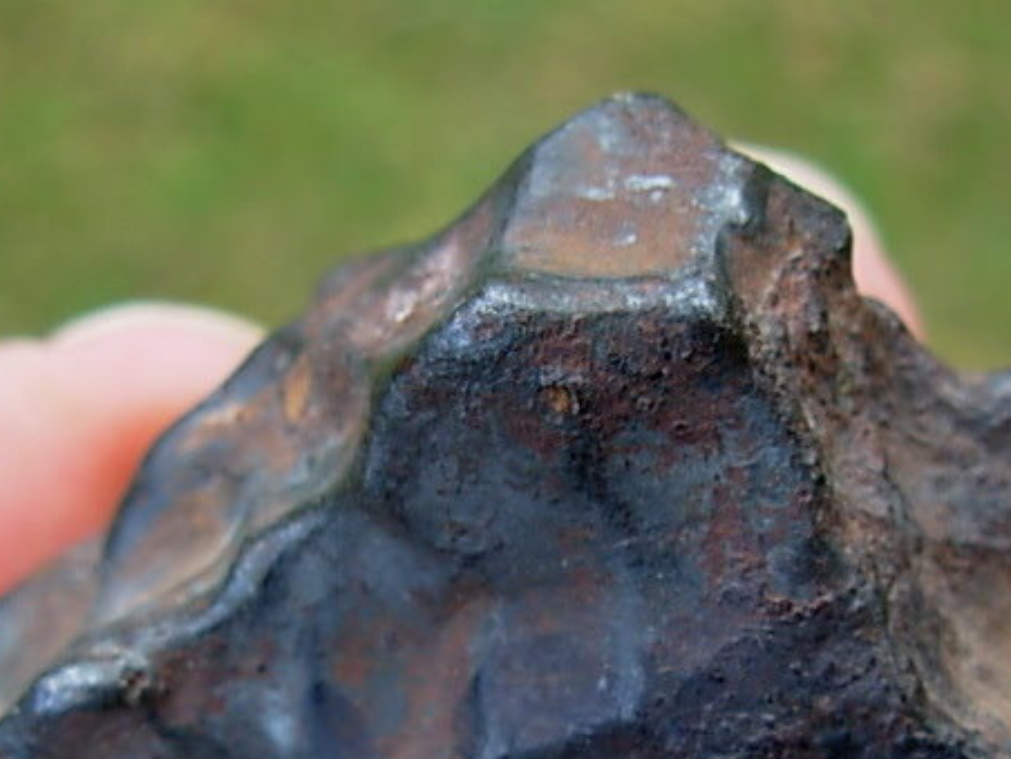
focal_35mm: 86
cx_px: 577
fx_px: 2512
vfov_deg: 17.0
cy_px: 627
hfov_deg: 22.7
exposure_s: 1/171
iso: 50
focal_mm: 6.3
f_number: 2.9
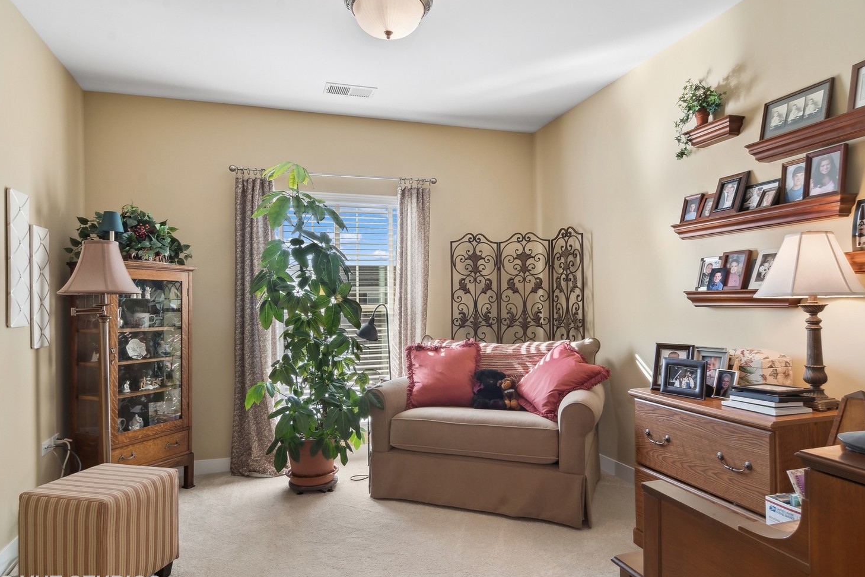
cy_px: 296
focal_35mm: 20
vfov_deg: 61.9
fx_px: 481
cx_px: 428
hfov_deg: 84.0
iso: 100
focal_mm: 12
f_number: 9
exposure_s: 1/8
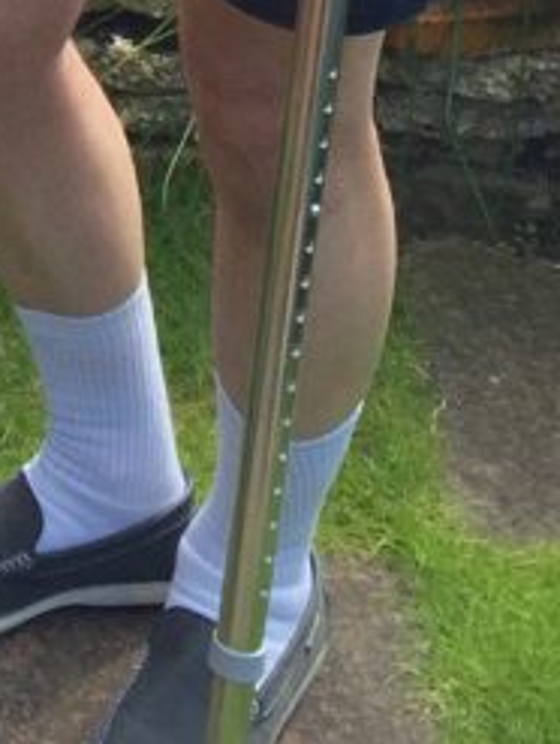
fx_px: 2582
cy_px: -602
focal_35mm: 120
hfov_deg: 12.0
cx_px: -163
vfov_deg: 14.4
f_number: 2.2
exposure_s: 1/1014
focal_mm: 4.15
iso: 32
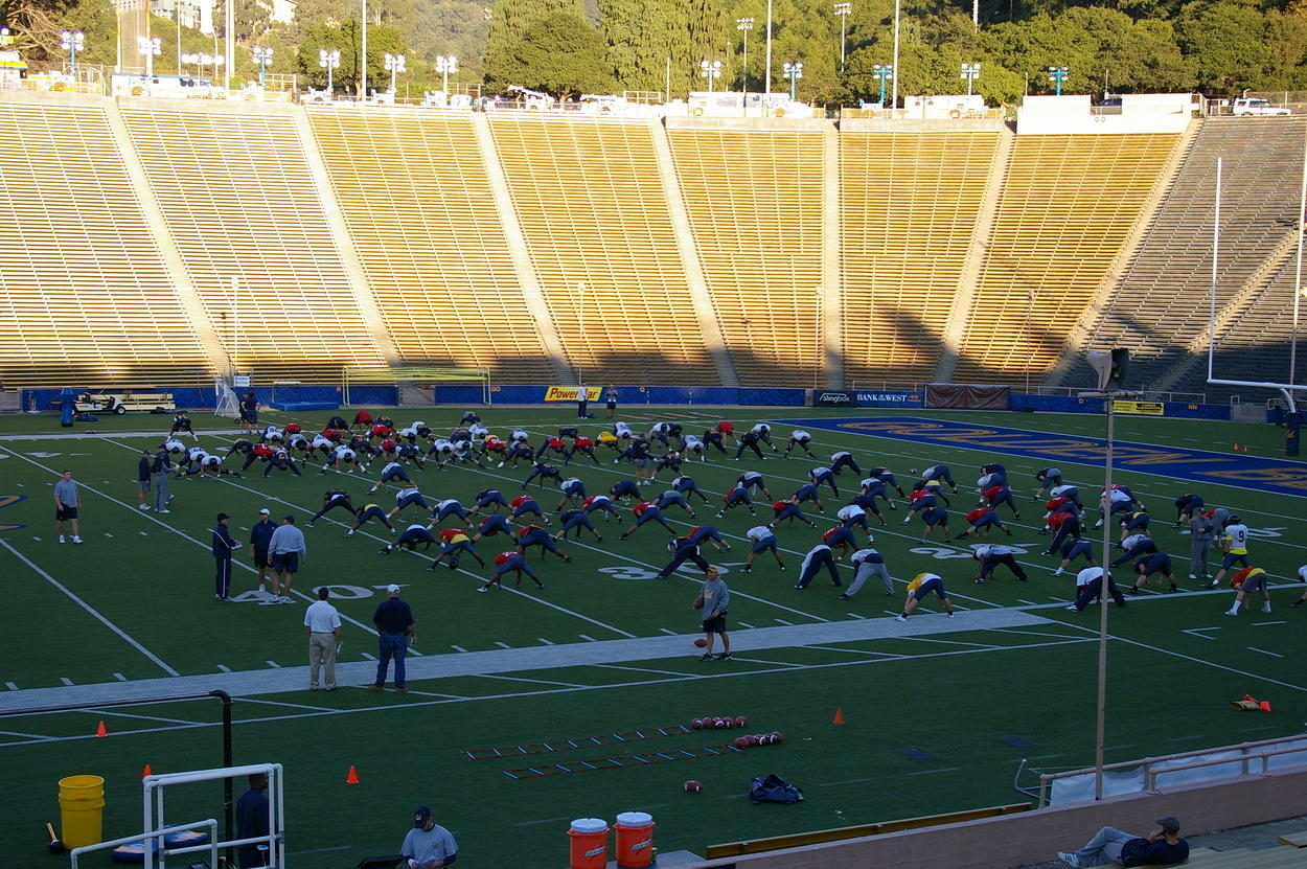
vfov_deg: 25.7
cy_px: 434
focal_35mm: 52
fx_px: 1904
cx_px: 654
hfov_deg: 37.9
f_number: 5.6
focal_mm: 35
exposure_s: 1/180
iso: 200
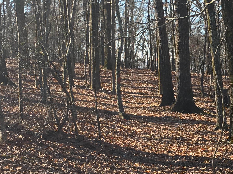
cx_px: 237
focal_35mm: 98
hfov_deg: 19.4
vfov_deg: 15.1
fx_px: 660
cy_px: 114
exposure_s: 1/530
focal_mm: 4.15
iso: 25
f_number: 2.2
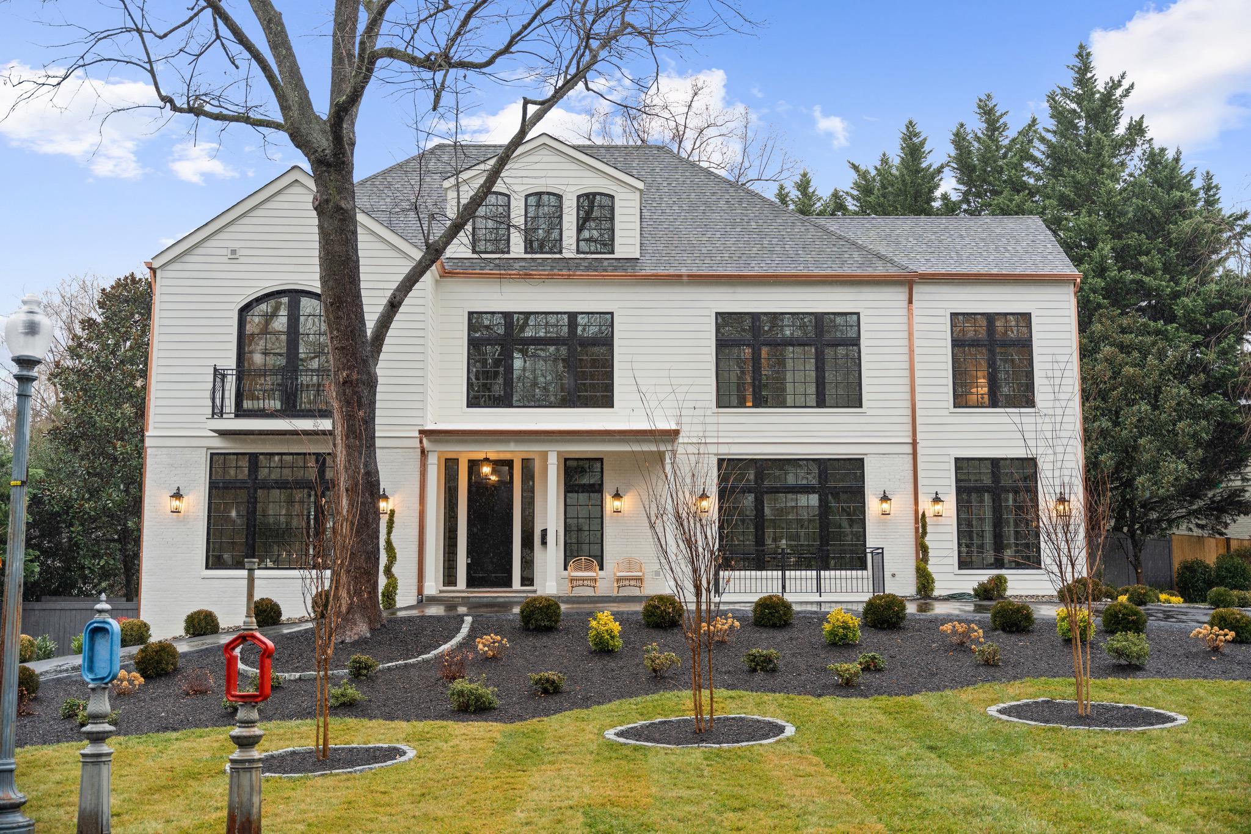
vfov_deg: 32.0
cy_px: 417
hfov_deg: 46.6
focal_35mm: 42
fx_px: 1452
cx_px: 626
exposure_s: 1/500
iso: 400
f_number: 2.8
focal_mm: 41.8
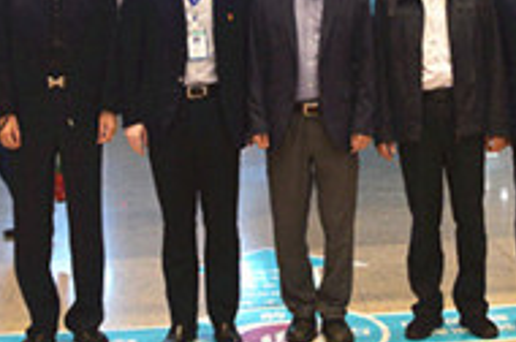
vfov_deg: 15.7
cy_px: -144
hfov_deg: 25.1
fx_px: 1159
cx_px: 301
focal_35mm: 81
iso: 1600
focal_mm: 24
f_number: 5.6
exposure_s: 1/60
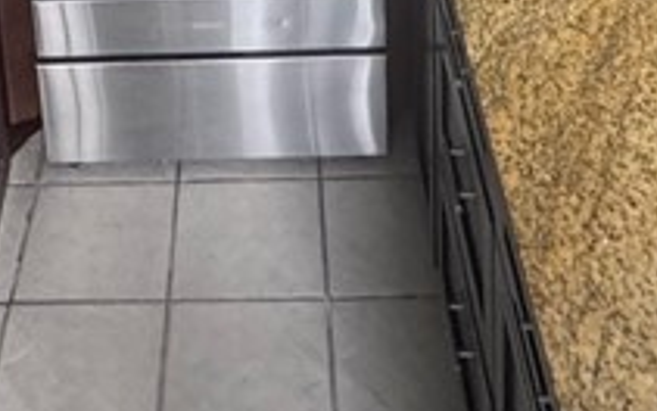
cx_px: 218
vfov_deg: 14.4
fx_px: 1290
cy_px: -464
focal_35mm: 72
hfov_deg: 28.4
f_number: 2.2
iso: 640
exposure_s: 1/60
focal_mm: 2.22
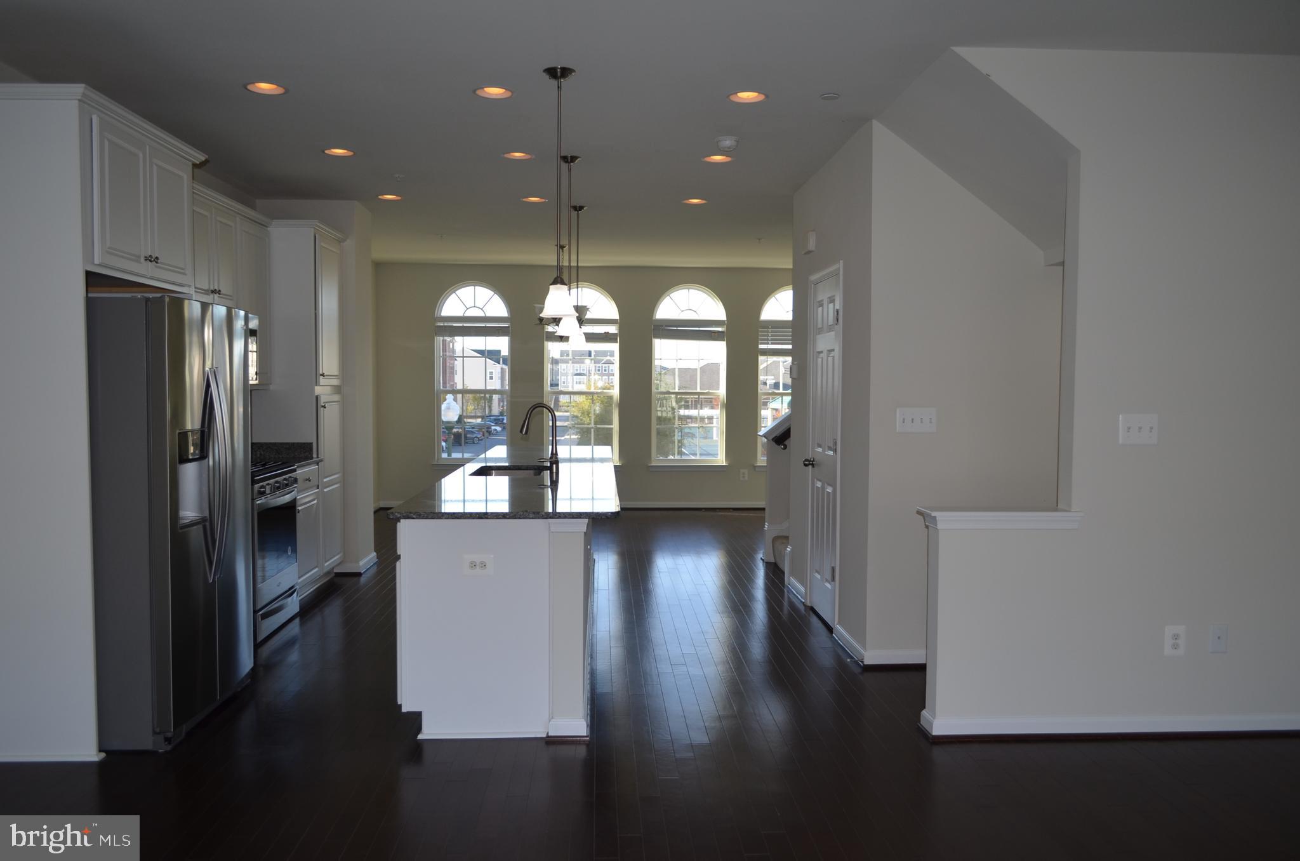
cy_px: 430
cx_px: 650
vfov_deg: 47.7
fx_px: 973
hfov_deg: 67.5
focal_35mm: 27
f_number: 3.5
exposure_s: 1/200
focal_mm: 18
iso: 200
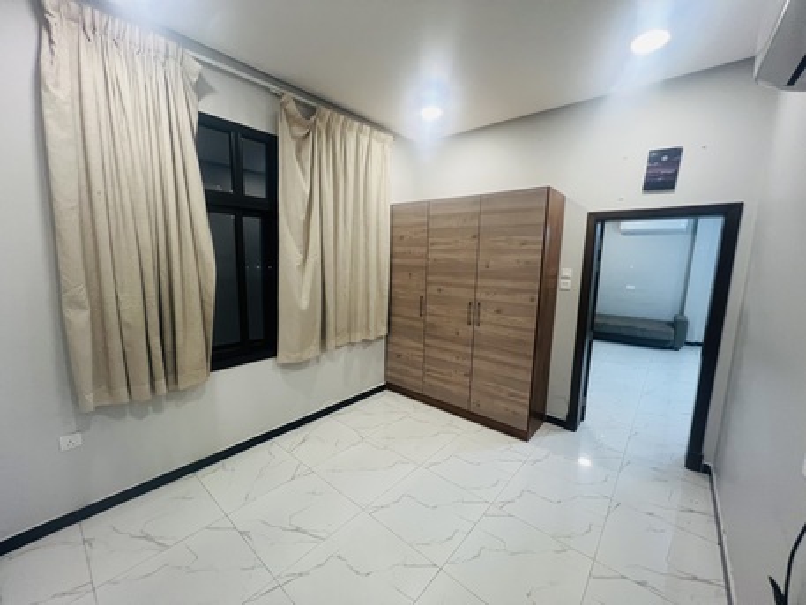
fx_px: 303
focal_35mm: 13
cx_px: 403
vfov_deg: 89.9
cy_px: 302
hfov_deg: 106.2
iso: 200
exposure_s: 1/50
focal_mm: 1.57
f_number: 1.8
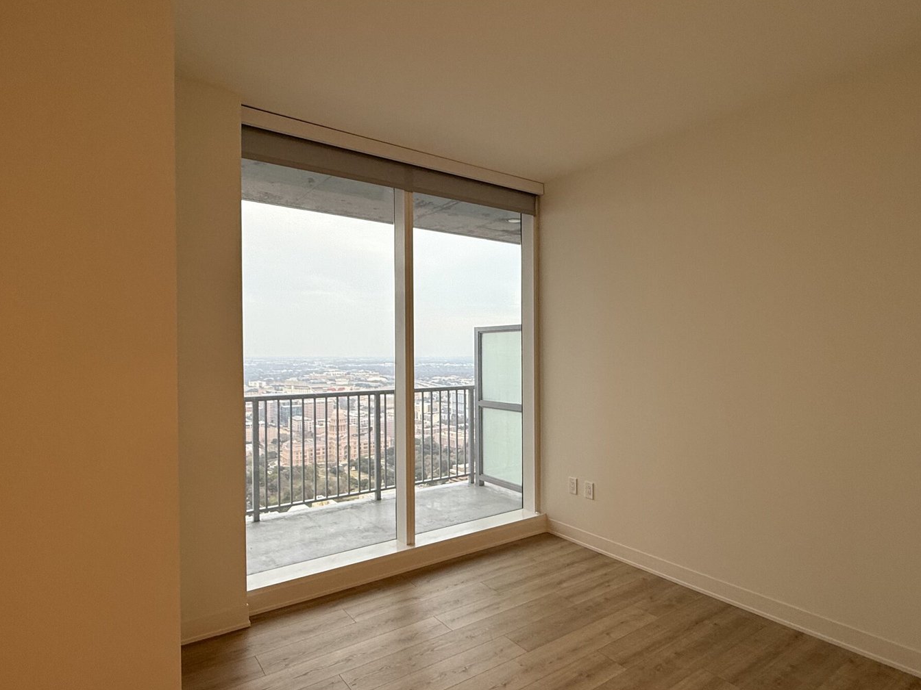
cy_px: 357
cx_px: 478
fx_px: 532
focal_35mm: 20
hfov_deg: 81.7
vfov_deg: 66.0
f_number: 2.2
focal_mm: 2.22
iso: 80
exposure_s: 1/120
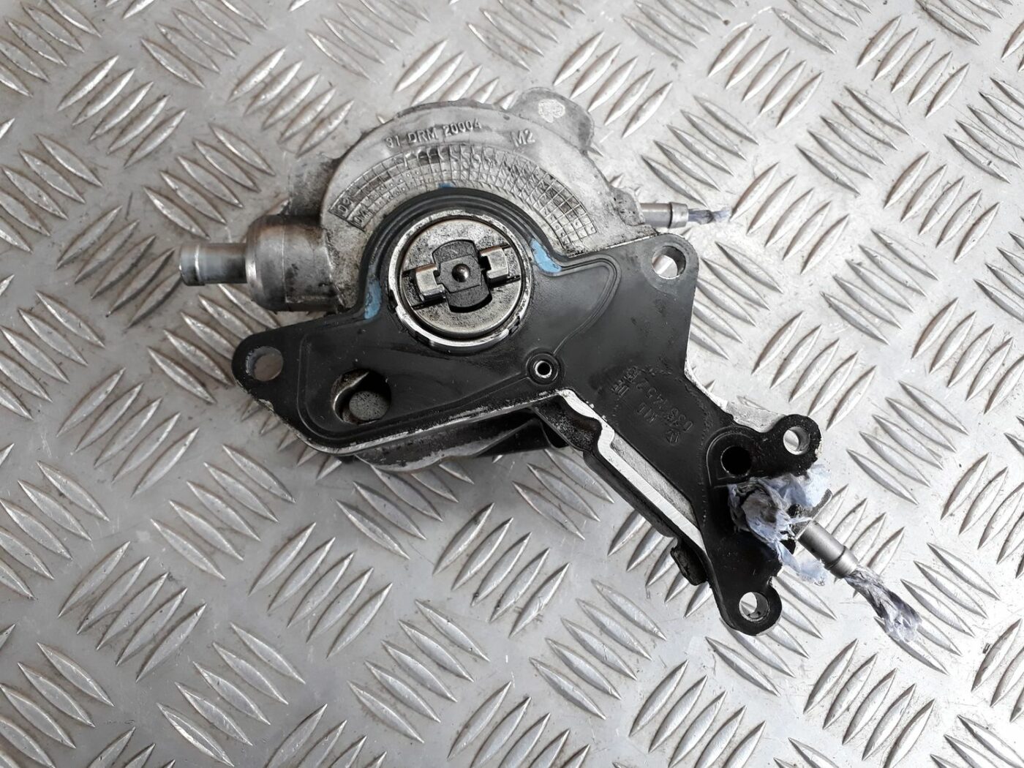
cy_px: 384
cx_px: 512
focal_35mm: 27
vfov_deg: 51.4
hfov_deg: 65.3
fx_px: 799
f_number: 1.9
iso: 100
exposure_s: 1/33
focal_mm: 3.6
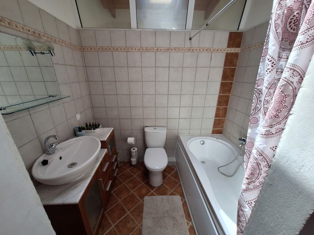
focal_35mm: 13
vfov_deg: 89.9
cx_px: 157
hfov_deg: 106.2
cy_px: 118
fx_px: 118
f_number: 2.2
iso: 40
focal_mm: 1.74
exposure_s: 1/125
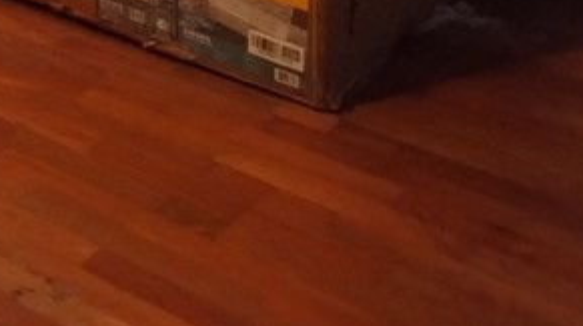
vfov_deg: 11.0
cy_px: -398
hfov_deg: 18.6
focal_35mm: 96
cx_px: -383
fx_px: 1483
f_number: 1.7
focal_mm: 4.71
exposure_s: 1/40
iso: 147
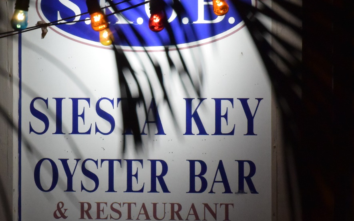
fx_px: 5286
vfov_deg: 2.4
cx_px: 109
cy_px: 133
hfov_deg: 3.8
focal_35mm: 548
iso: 1600
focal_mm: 110
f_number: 5.6
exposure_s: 1/160
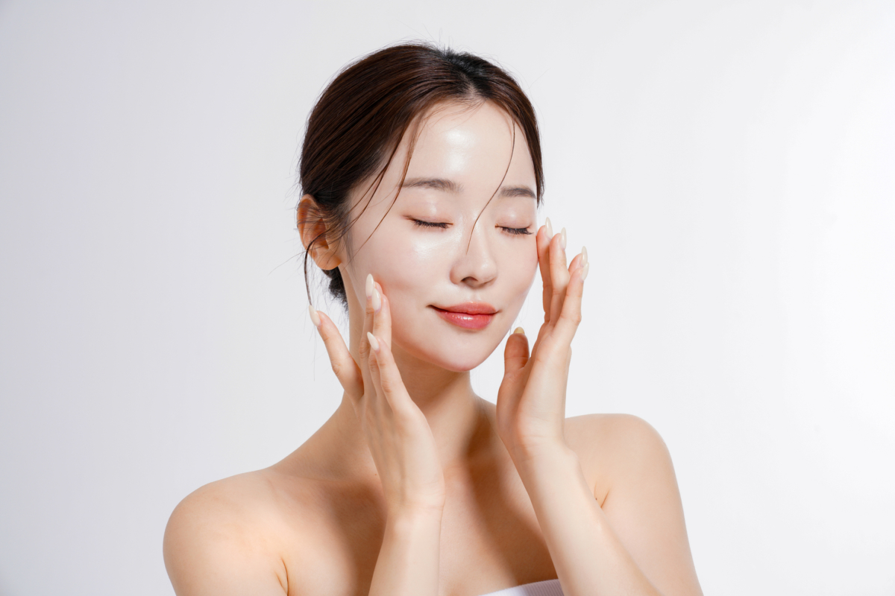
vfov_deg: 19.5
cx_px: 448
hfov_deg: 28.8
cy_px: 298
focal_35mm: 70
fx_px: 1740
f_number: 8
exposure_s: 1/125
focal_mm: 70
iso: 160
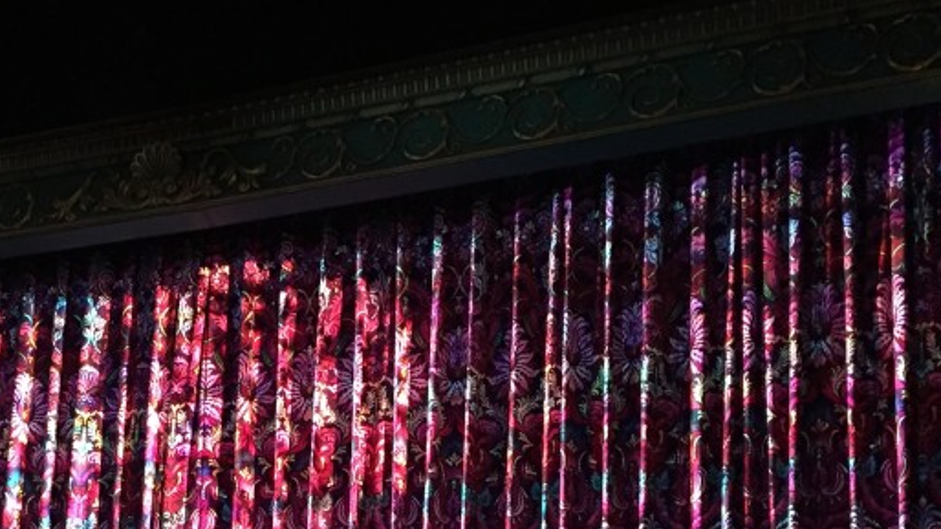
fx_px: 1572
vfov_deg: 18.0
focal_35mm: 63
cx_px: 304
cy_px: 666
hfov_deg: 33.0
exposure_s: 1/15
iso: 250
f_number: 2.2
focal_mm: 4.15
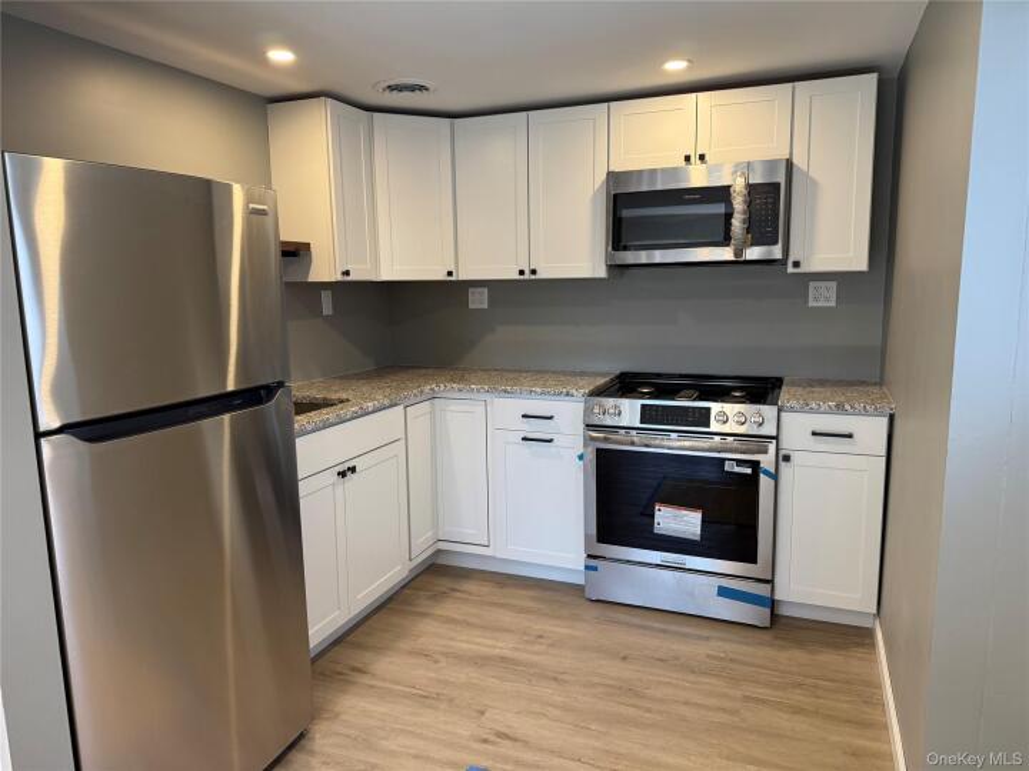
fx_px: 713
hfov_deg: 71.6
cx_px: 514
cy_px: 386
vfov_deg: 56.8
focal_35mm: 24
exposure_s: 1/120
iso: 160
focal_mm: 6.76
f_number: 1.78
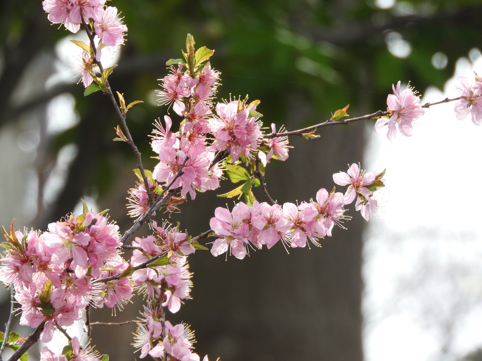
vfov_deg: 3.7
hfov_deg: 5.0
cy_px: 180
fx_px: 5570
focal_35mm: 400
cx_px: 241
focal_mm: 71.7
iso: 100
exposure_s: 1/125
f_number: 5.6
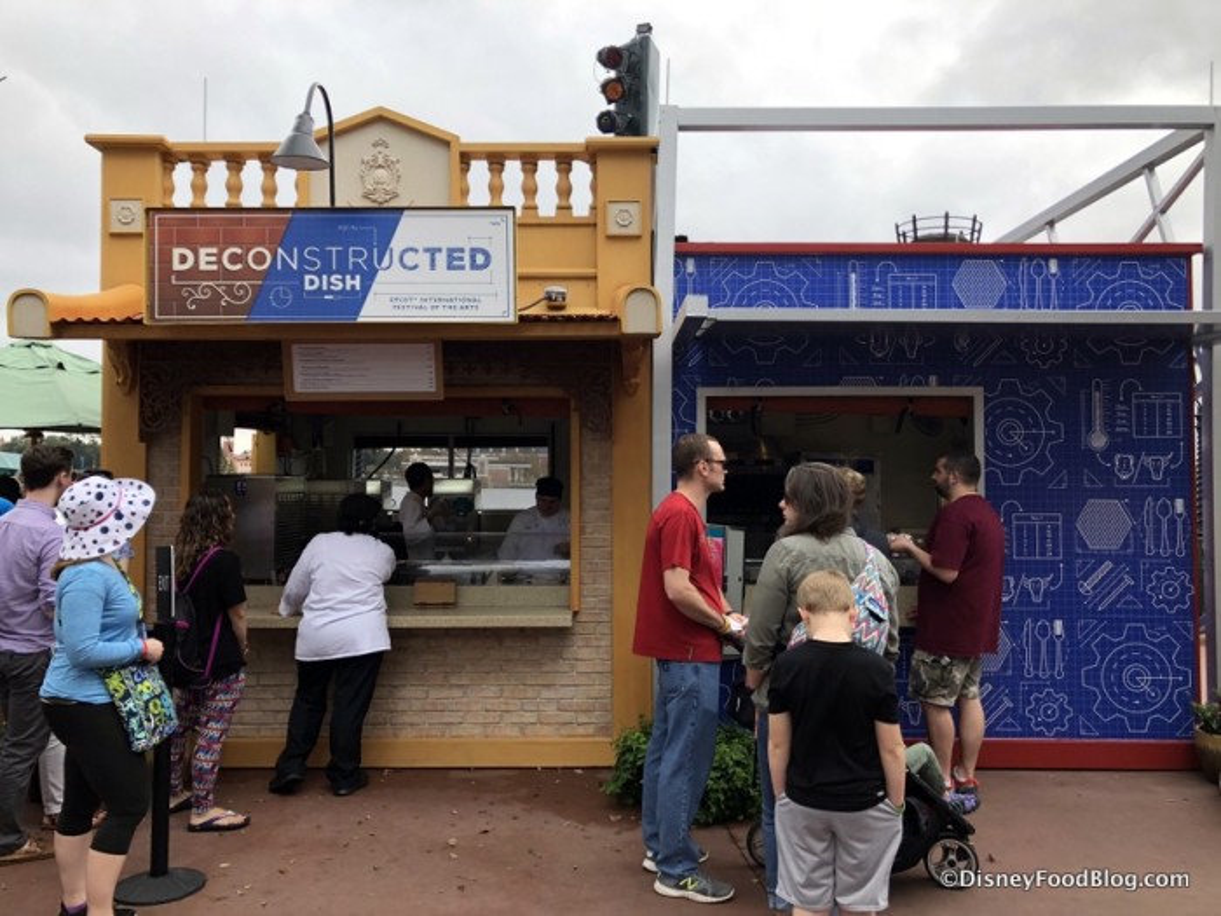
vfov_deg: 49.7
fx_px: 988
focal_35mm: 28
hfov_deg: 63.4
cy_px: 458
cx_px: 610
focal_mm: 3.99
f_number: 1.8
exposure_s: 1/430
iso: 20
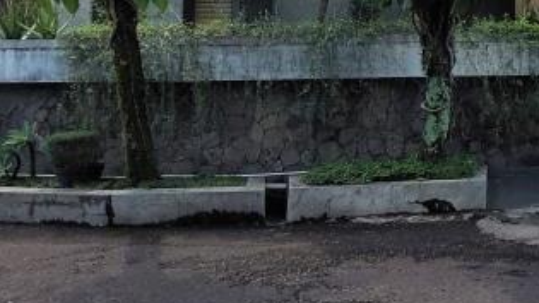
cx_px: 572
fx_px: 657
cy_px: -29
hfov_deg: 38.2
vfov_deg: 24.3
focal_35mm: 46
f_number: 2.2
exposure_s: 1/716
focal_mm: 1.74
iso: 50
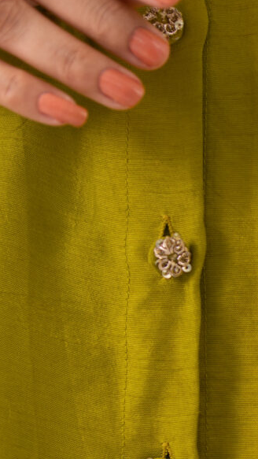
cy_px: 442
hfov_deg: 5.1
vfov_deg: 9.3
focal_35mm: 230
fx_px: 2797
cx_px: 608
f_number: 1.6
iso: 200
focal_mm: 50
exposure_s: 1/250
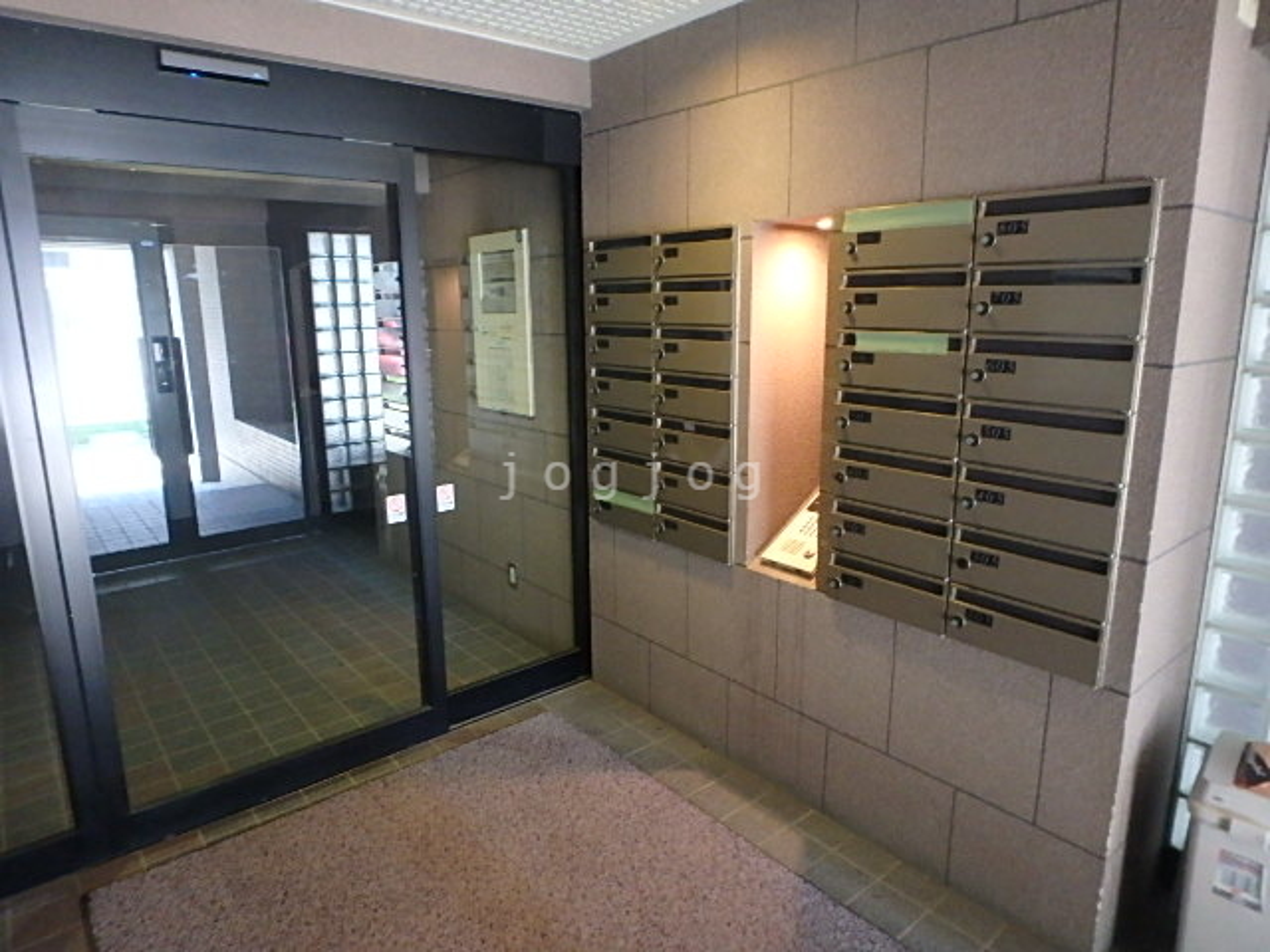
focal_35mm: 21
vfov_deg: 63.4
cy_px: 476
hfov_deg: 79.0
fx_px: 770
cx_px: 635
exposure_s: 1/13
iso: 800
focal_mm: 3.7
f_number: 3.5
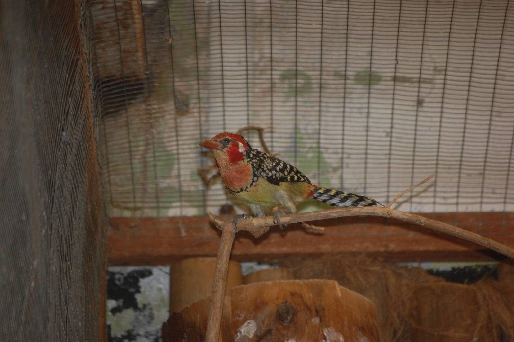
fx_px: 4280
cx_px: 257
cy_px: 171
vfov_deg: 4.6
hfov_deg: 6.9
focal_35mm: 300
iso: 450
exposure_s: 1/60
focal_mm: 200
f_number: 5.6
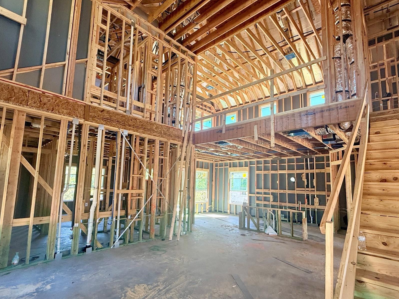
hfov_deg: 87.7
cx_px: 208
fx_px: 207
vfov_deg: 71.5
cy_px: 162
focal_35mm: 18
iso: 160
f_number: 2.2
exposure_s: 1/99
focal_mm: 2.22
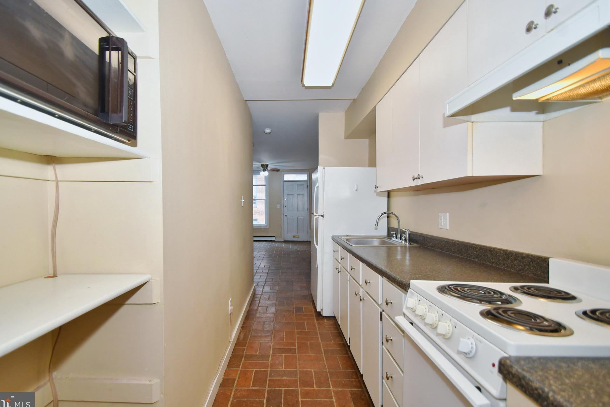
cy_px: 198
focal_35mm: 16
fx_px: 271
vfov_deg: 73.7
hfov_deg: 96.7
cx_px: 290
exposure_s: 1/125
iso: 500
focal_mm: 10
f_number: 4.5
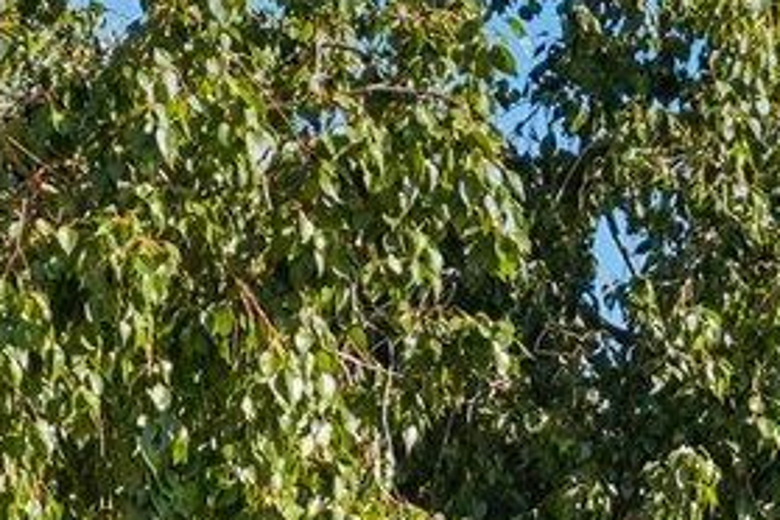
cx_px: 637
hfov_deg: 8.5
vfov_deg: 5.4
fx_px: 5243
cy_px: 1483
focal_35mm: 242
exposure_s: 1/640
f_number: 8
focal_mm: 33
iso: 400
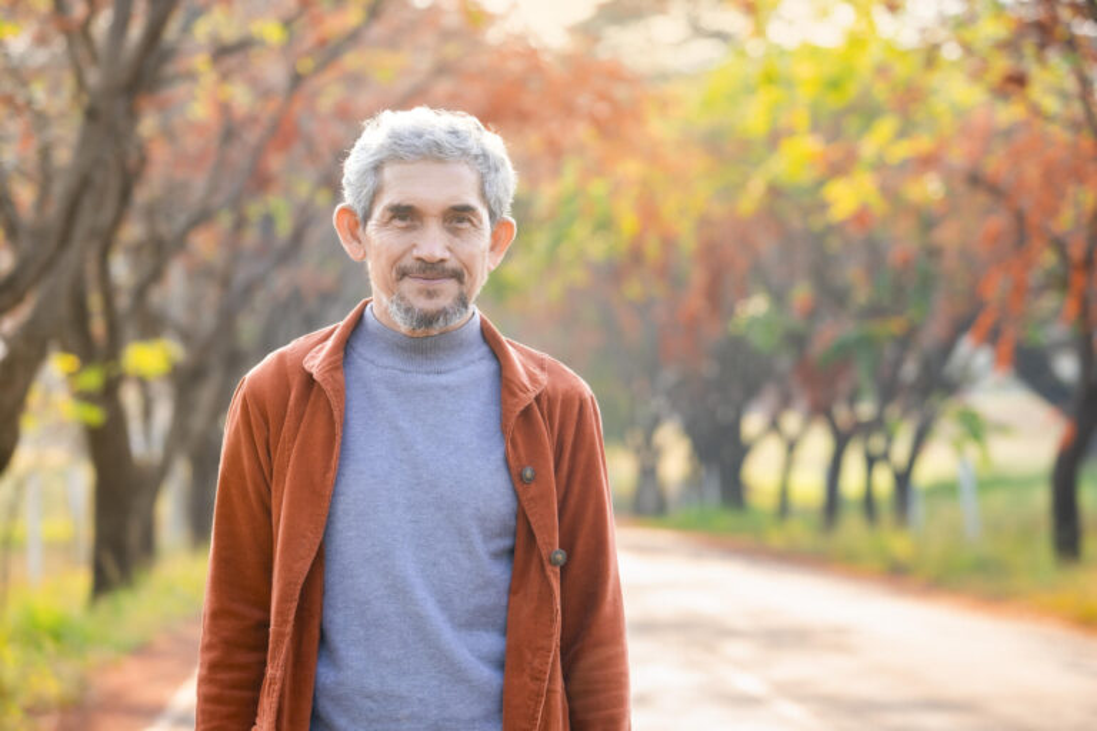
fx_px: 3900
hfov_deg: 16.0
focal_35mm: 128
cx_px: 548
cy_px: 366
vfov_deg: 10.7
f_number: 5
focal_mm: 128
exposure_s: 1/160
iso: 200
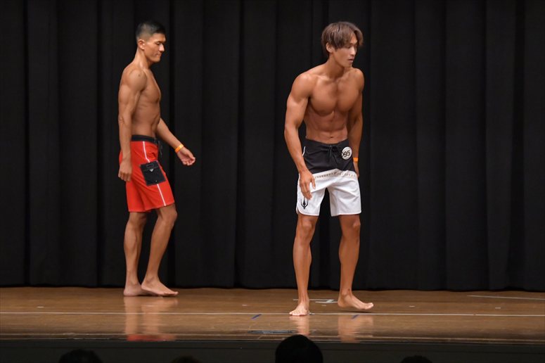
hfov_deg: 9.5
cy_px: 182
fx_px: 3284
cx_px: 272
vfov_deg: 6.3
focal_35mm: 217
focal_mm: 145
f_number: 5.6
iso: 6400
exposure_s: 1/400
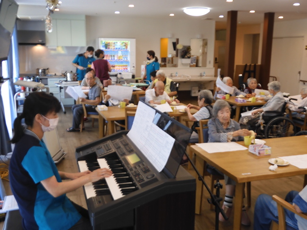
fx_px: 337
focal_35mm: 38
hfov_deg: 49.0
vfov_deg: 37.7
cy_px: 115
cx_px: 154
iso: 180
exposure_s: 1/30
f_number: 4
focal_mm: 6.8
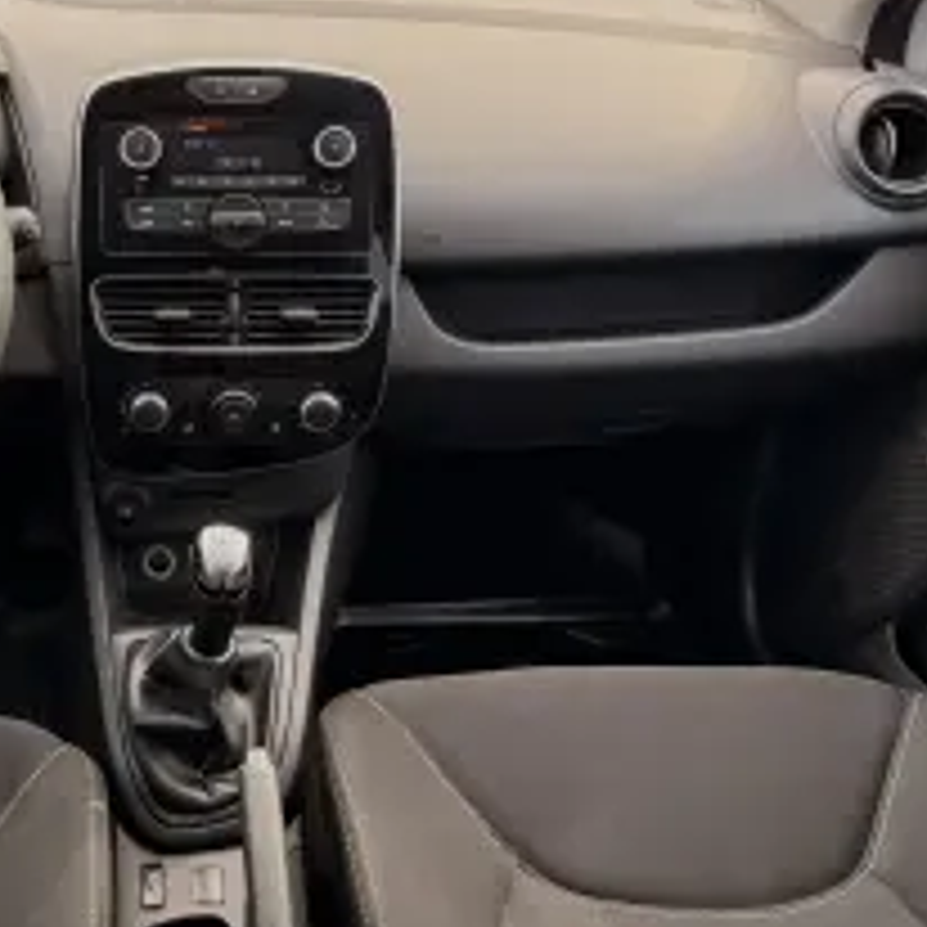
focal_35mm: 37
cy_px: 396
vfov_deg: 44.8
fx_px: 1121
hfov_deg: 42.1
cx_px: 135
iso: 125
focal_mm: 6.76
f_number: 1.78
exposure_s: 1/243
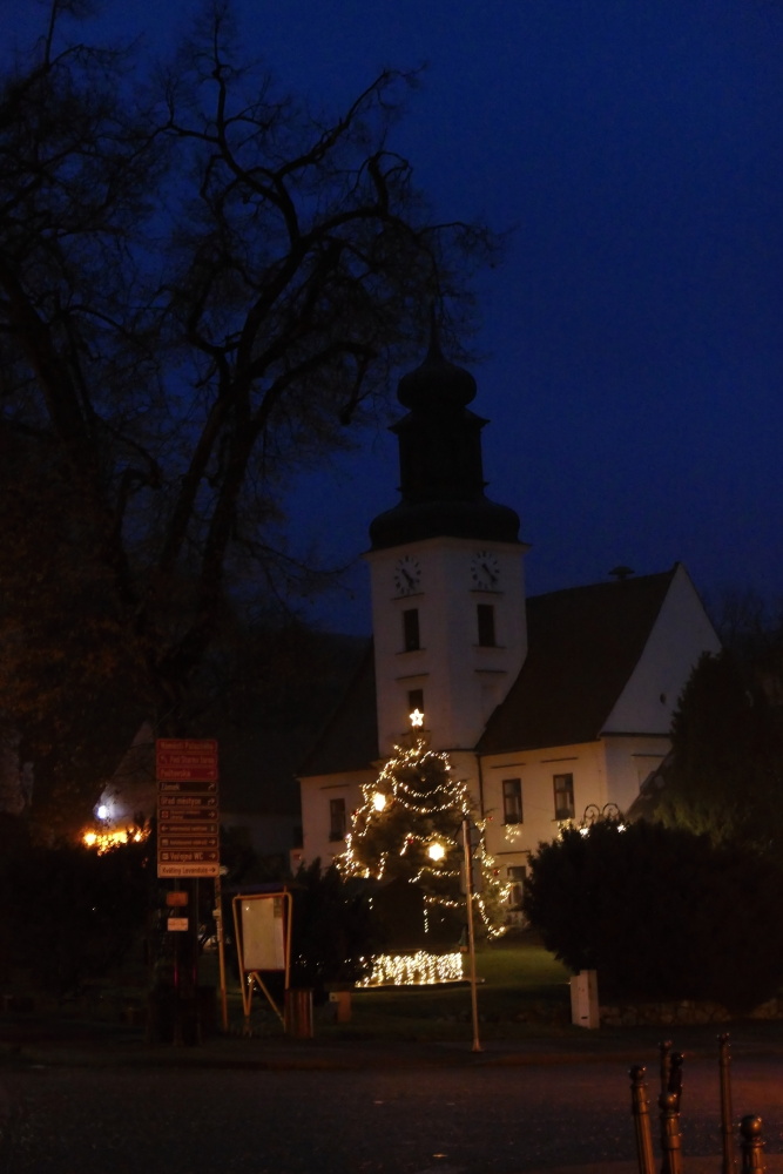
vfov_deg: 27.7
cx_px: 392
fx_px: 2381
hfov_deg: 18.7
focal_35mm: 73
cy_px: 587
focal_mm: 26.4
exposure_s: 1/25
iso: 3200
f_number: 2.8
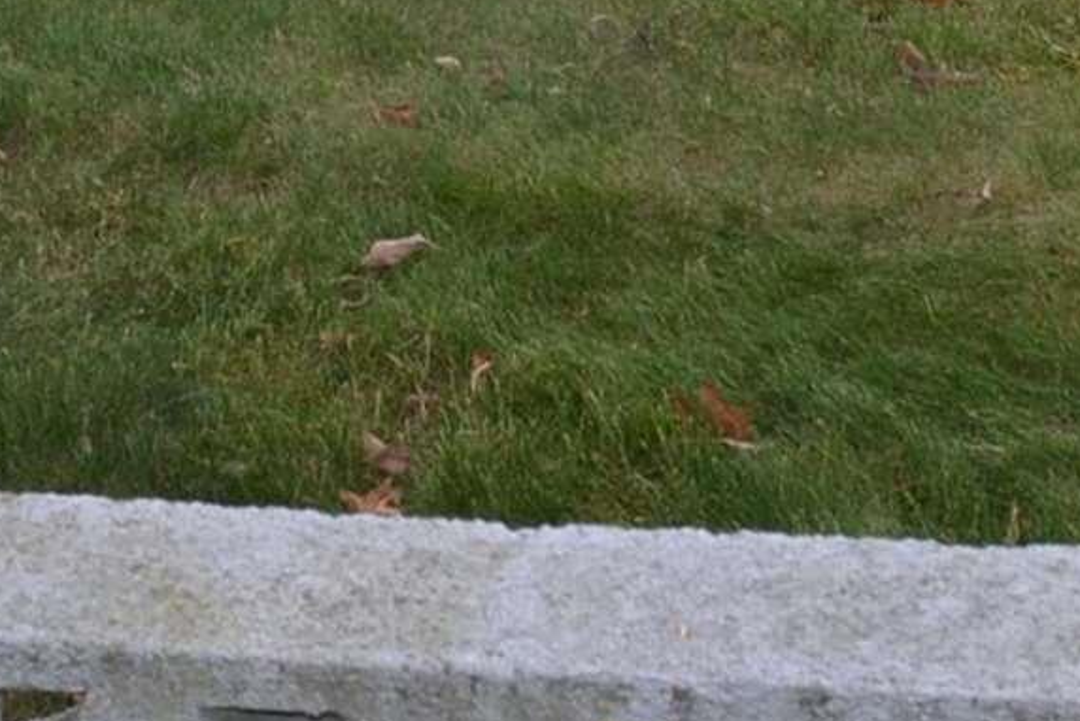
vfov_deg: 7.9
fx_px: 4832
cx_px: 682
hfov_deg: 12.7
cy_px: -1049
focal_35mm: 161
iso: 100
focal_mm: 20
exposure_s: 1/200
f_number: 6.3
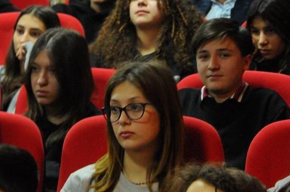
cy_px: 82
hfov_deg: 9.0
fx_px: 1843
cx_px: 133
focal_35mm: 229
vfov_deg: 6.0
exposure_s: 1/15
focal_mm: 100
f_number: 7.1
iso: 3200
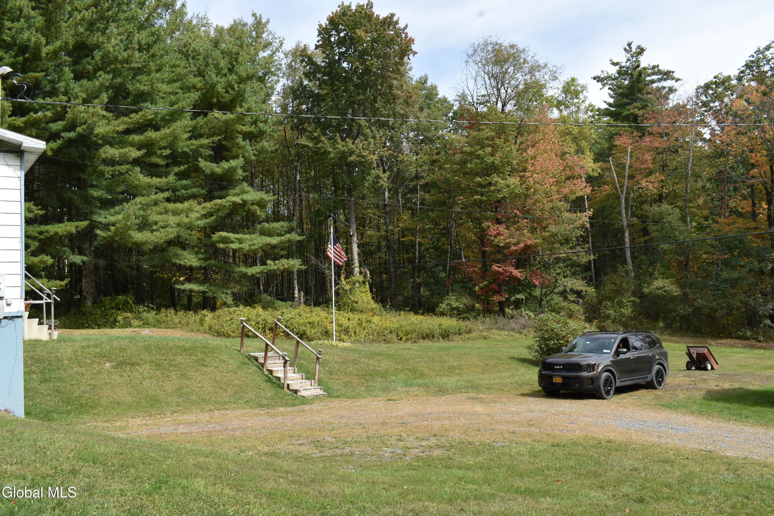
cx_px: 387
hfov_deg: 59.5
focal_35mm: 32
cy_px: 258
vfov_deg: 41.7
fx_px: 677
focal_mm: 21
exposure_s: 1/250
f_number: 8
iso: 160
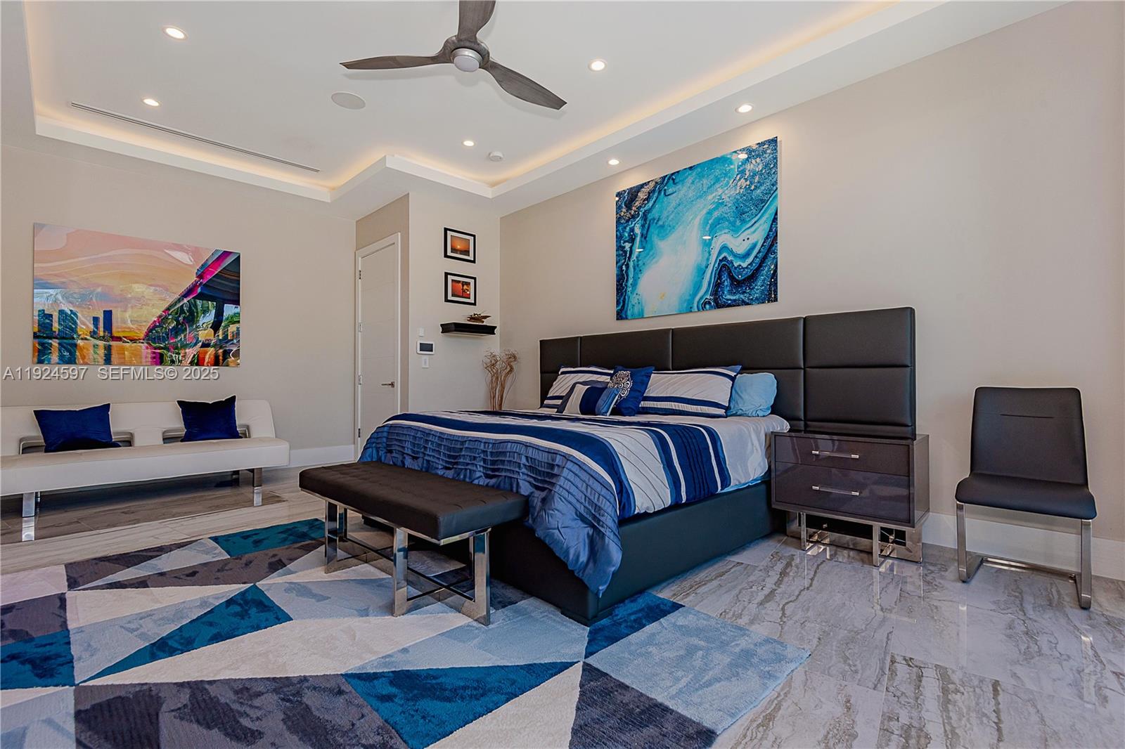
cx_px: 562
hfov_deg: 96.7
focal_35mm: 16
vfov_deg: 73.7
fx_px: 500
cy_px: 374
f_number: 8
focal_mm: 16
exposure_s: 1/50
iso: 400
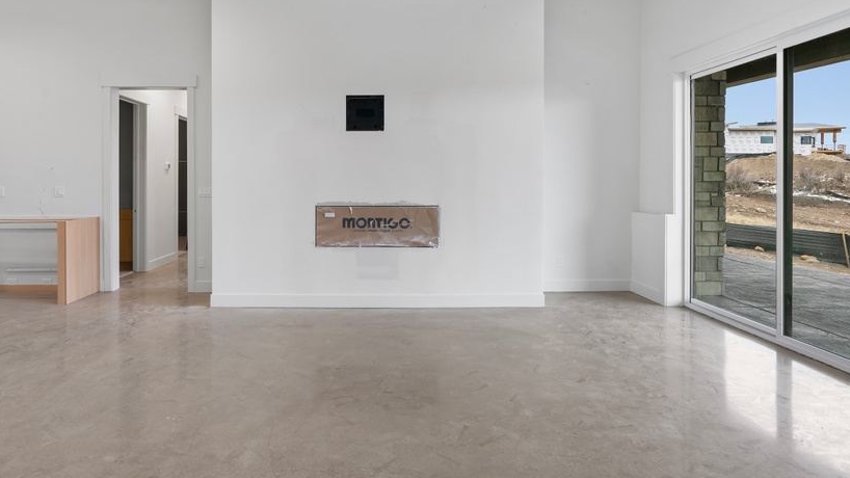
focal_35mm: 21
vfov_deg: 53.0
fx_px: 473
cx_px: 363
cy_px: 177
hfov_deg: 83.3
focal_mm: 16
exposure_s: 1/10
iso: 250
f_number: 9
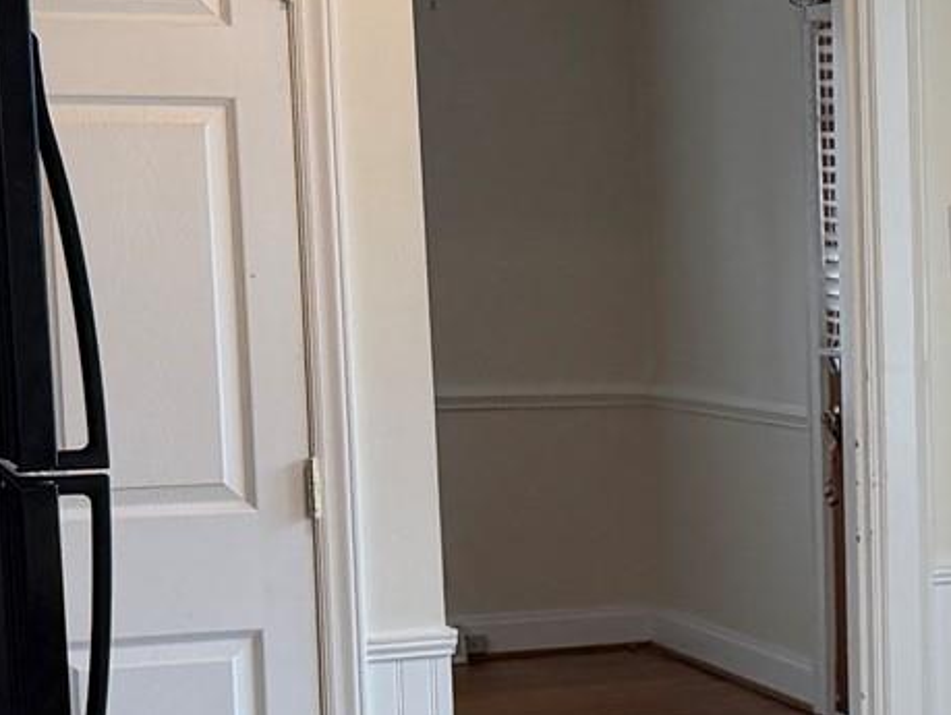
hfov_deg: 17.0
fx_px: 2942
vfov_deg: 13.8
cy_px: 576
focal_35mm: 107
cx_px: 1320
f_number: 1.78
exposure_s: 1/216
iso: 200
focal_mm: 6.76
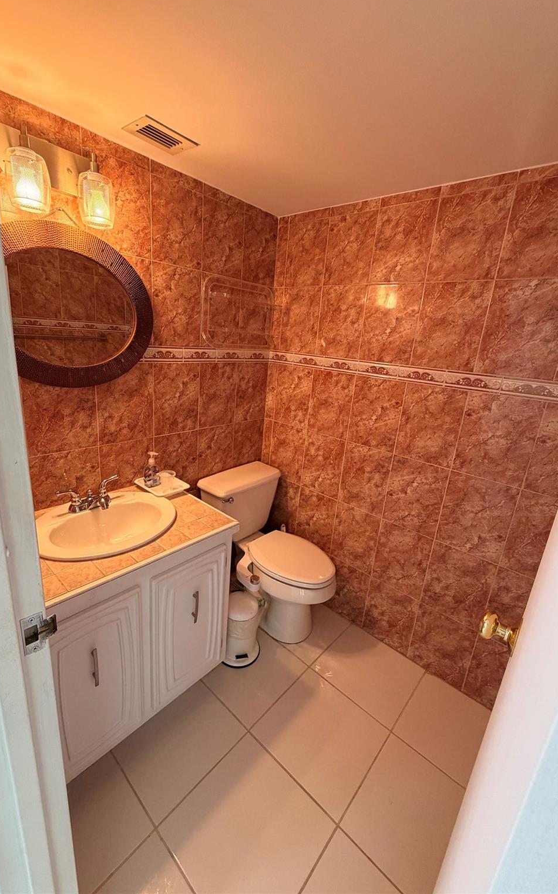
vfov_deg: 101.5
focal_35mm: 15
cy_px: 443
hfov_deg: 74.8
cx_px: 267
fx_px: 365
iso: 320
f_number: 2.2
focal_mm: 2.22
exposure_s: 1/120
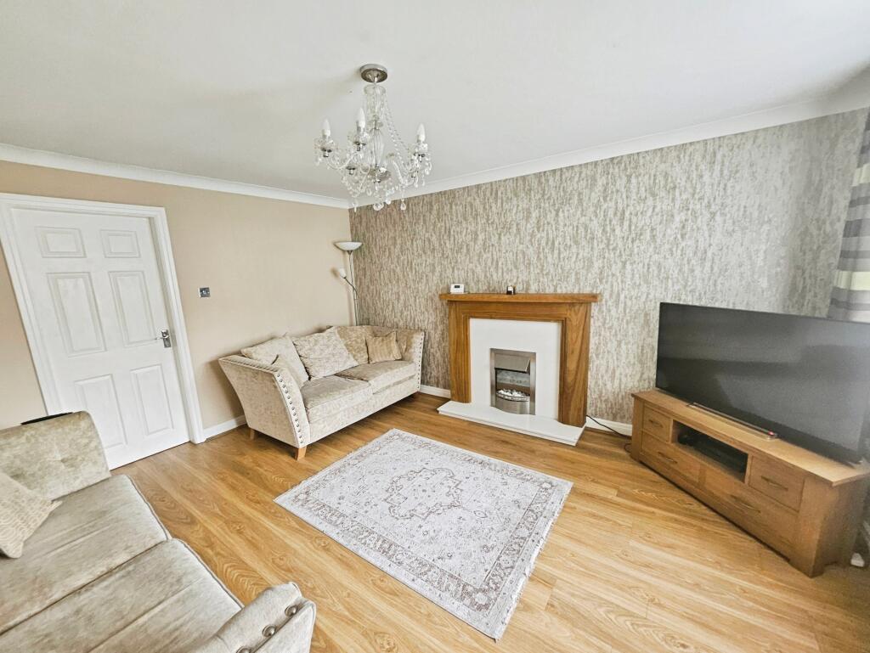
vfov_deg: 90.0
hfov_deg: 106.2
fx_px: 327
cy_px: 326
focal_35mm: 13
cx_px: 435
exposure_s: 1/50
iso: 125
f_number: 2.2
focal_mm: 1.7
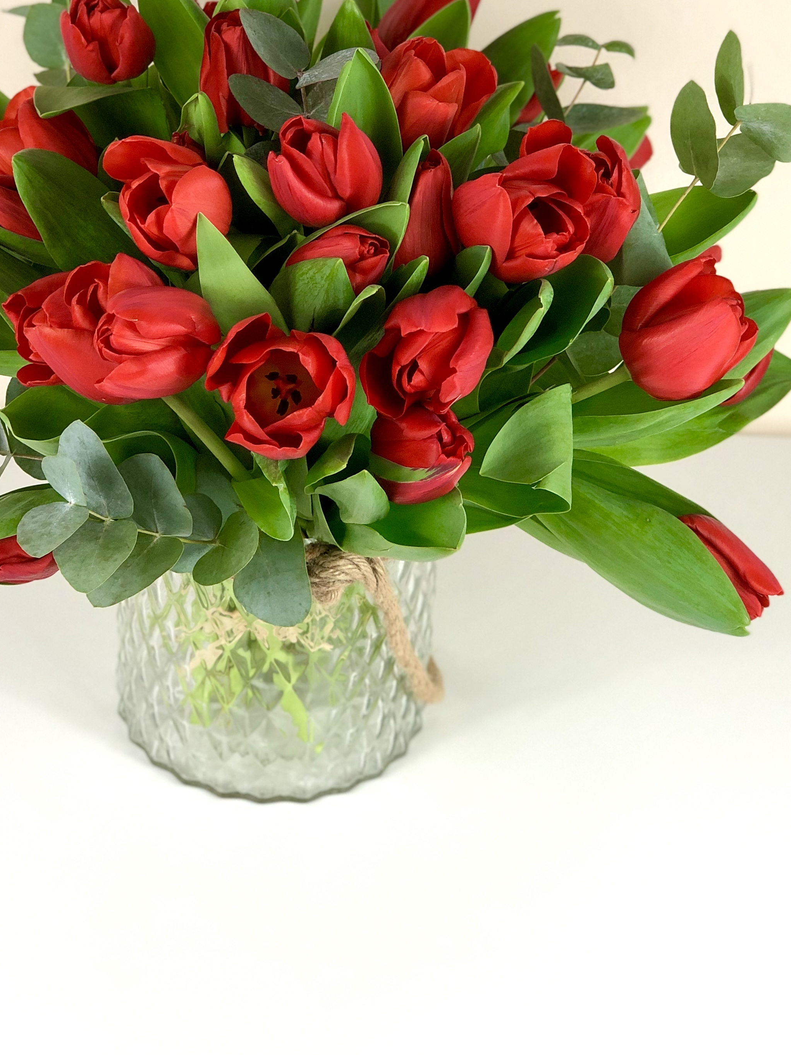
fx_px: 2346
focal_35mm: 77
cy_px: 290
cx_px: 334
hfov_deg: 19.1
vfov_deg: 25.1
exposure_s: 1/50
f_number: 2.4
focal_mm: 6
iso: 16
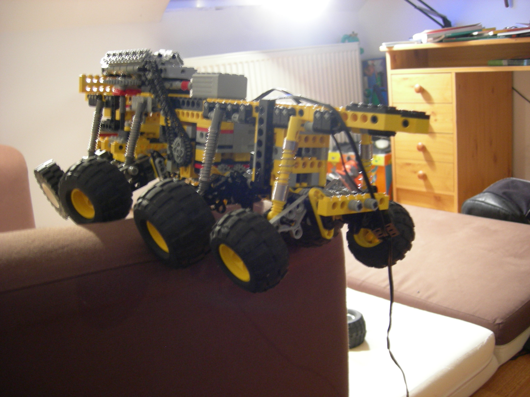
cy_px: 198
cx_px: 265
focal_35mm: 36
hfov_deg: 51.4
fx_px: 551
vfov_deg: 39.7
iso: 200
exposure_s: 1/2.2
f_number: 2.7
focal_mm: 7.5
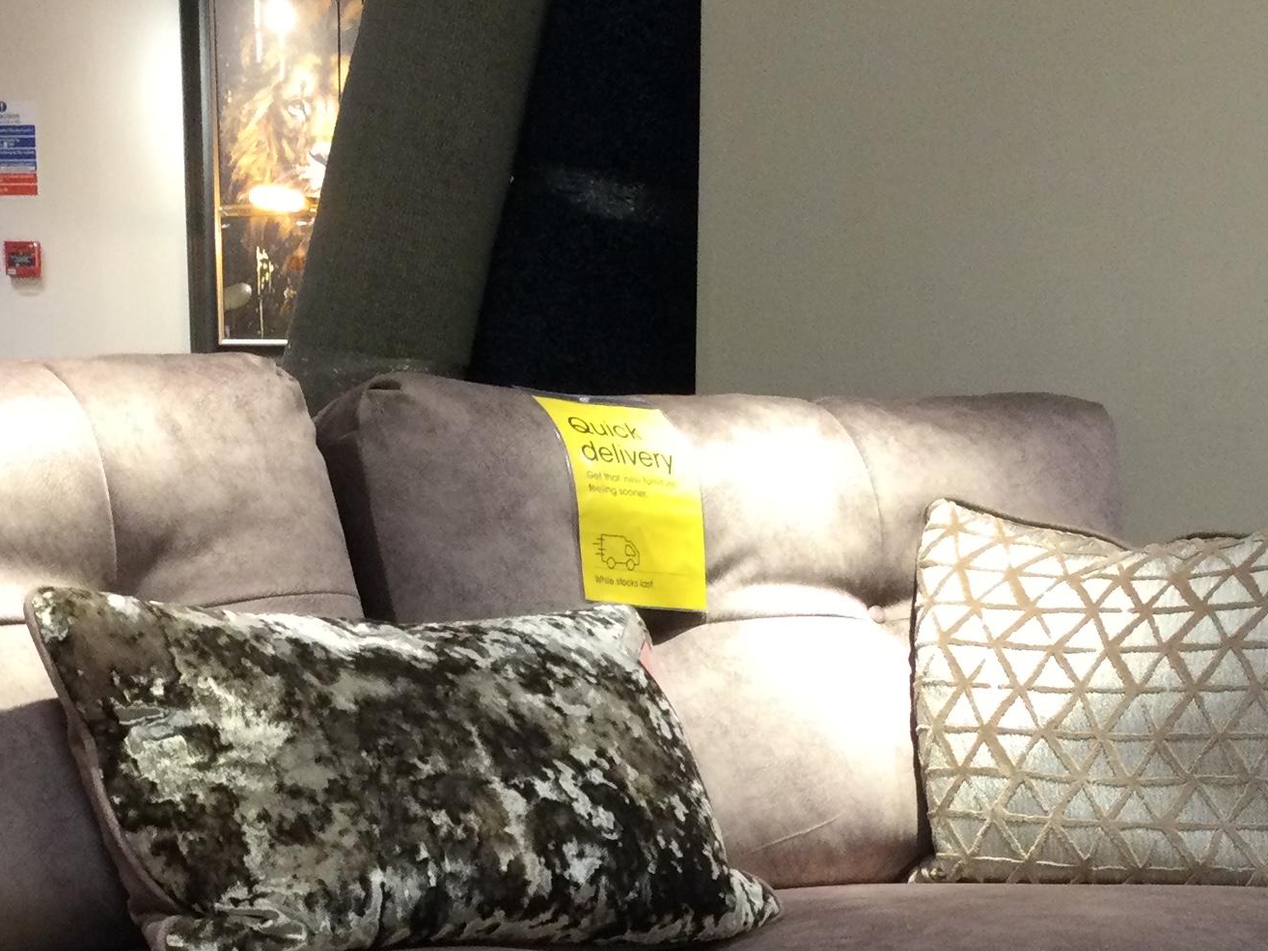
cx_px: 593
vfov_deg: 18.2
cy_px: 1127
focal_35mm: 77
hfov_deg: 25.3
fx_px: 2821
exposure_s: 1/33
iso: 100
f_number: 2.4
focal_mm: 3.3
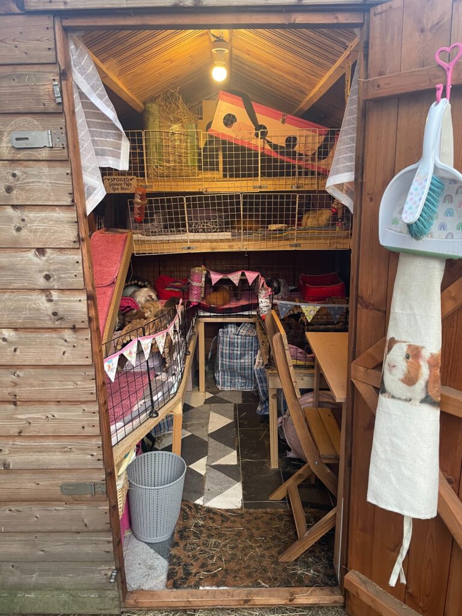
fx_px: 463
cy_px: 308
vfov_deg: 67.3
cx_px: 231
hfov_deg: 53.1
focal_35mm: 26
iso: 160
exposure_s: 1/60
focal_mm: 4.2
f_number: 1.6
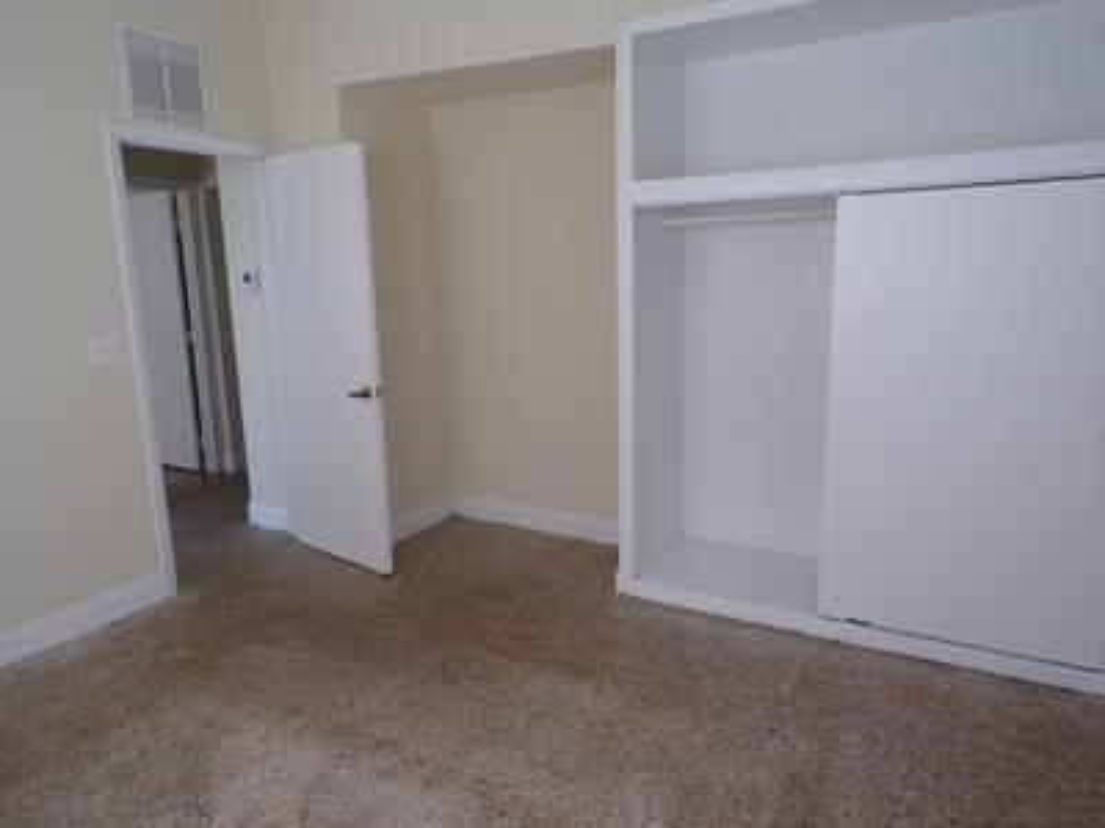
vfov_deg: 56.8
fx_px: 766
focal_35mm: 24
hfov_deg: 71.6
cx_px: 552
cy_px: 414
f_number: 3
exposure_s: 1/38
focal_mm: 4.3
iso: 80
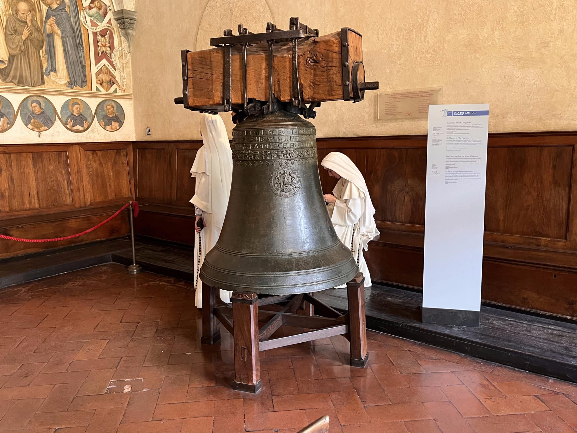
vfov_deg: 48.2
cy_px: 198
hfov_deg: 61.6
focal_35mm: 29
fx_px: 483
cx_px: 277
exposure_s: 1/50
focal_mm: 5.1
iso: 400
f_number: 1.6
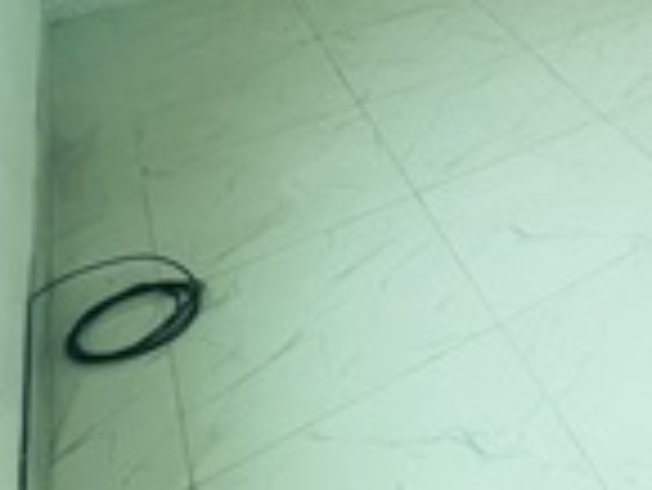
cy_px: -106
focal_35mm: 41
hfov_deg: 36.2
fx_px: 773
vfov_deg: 29.8
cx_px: 771
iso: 125
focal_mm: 1.57
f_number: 1.8
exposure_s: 1/99
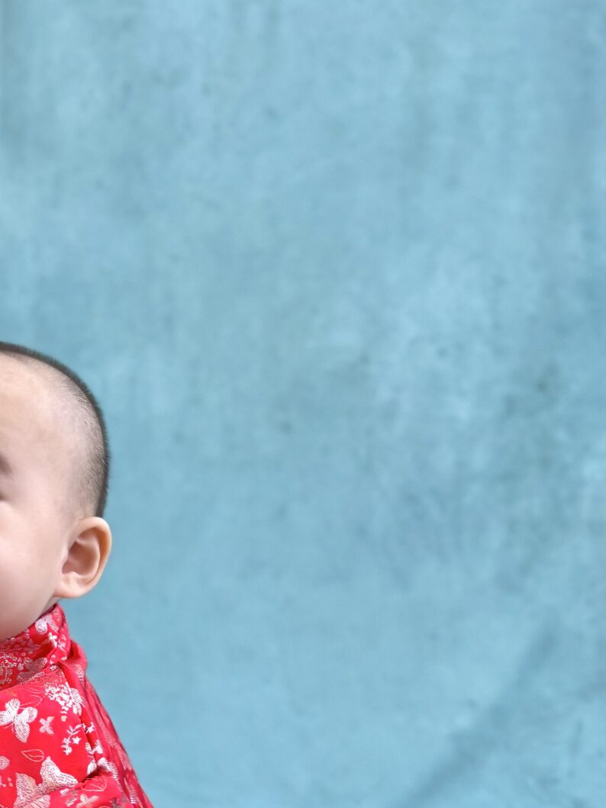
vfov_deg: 32.9
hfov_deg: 23.6
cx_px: -61
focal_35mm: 58
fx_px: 1354
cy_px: 555
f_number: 1.78
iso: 200
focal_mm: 6.76
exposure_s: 1/50
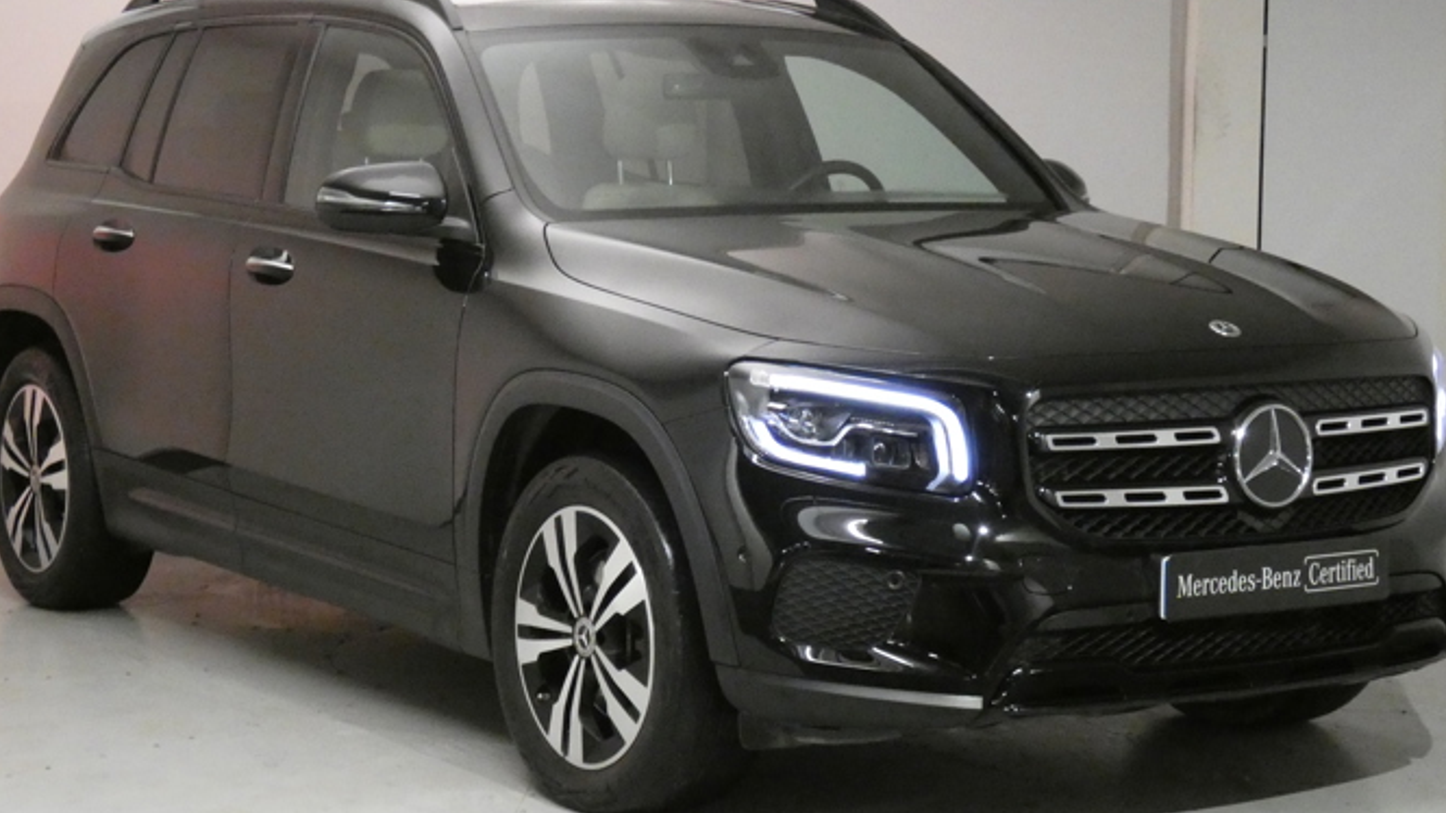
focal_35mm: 76
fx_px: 2914
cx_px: 707
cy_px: 498
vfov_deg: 15.9
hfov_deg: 27.9
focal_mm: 10.4
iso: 1600
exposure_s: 1/40
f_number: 4.1
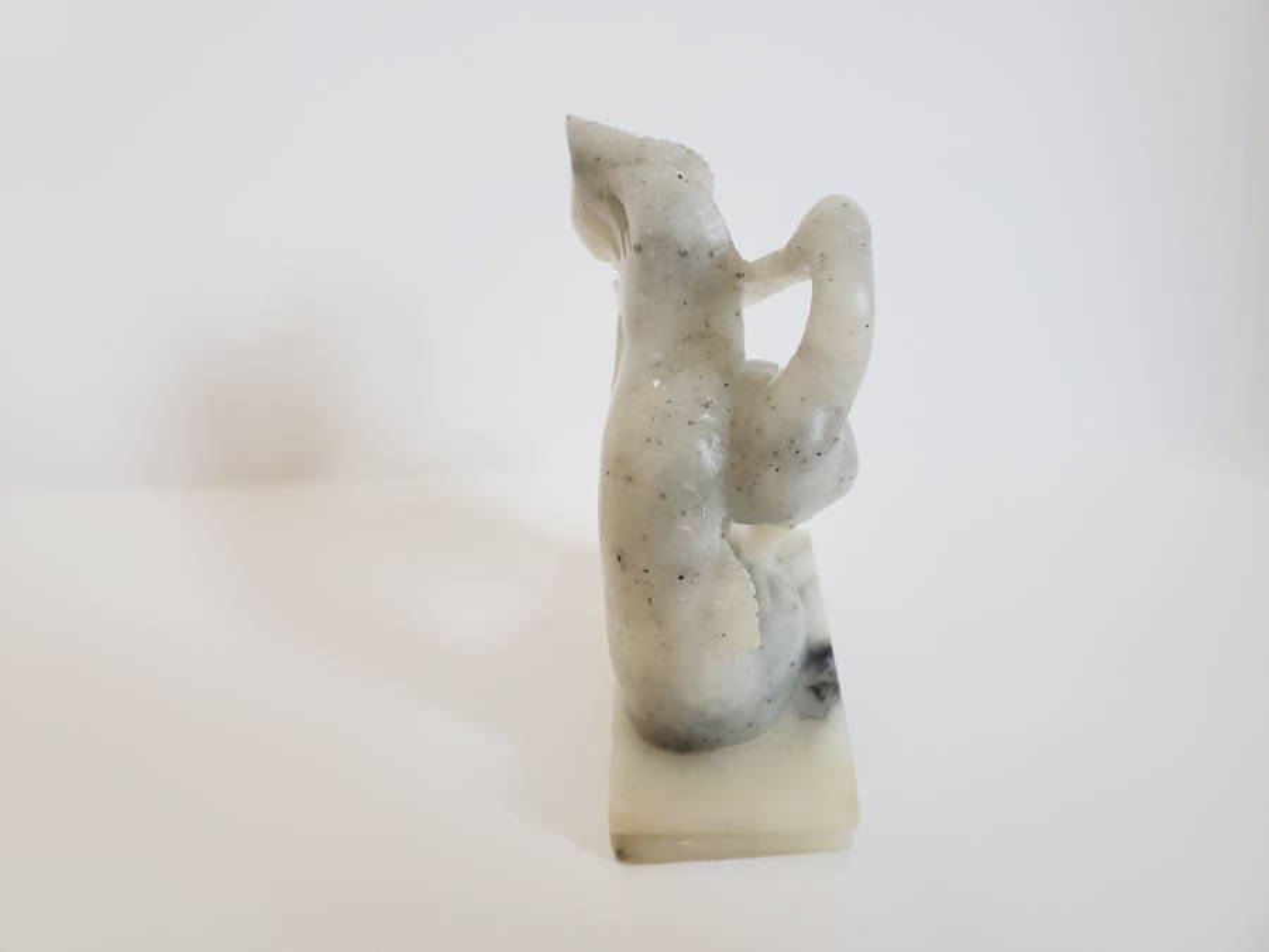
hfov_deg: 67.3
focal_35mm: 26
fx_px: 953
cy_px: 476
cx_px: 634
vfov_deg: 53.1
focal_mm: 4.3
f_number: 2.4
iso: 250
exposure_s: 1/40
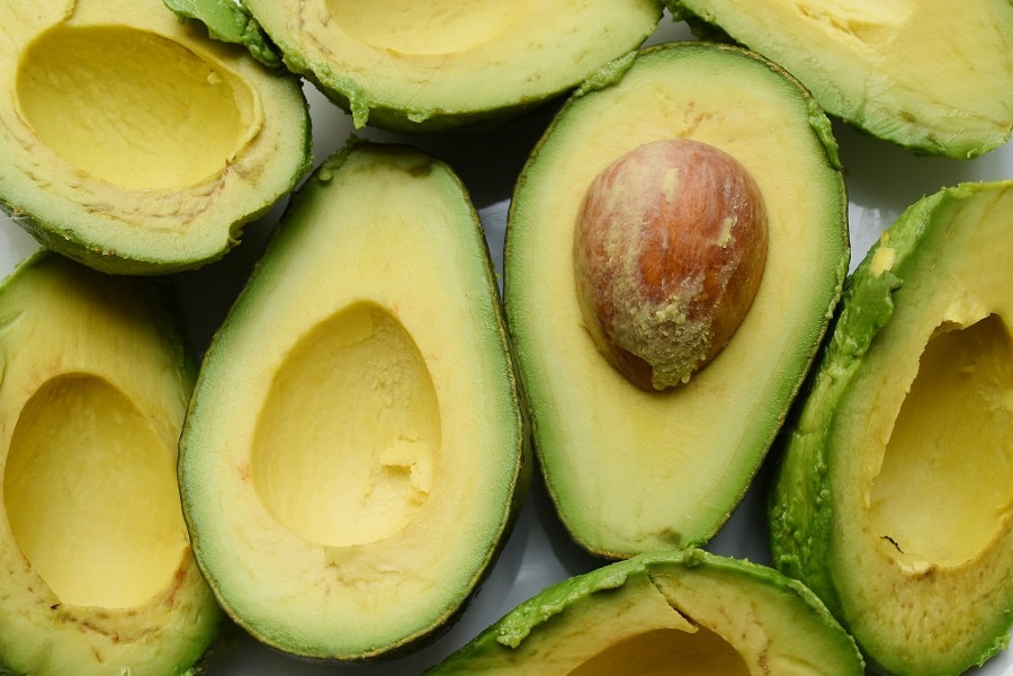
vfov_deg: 22.6
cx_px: 506
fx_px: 1688
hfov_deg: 33.4
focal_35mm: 60
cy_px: 338
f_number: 8
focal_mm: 40
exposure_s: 1/8
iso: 100
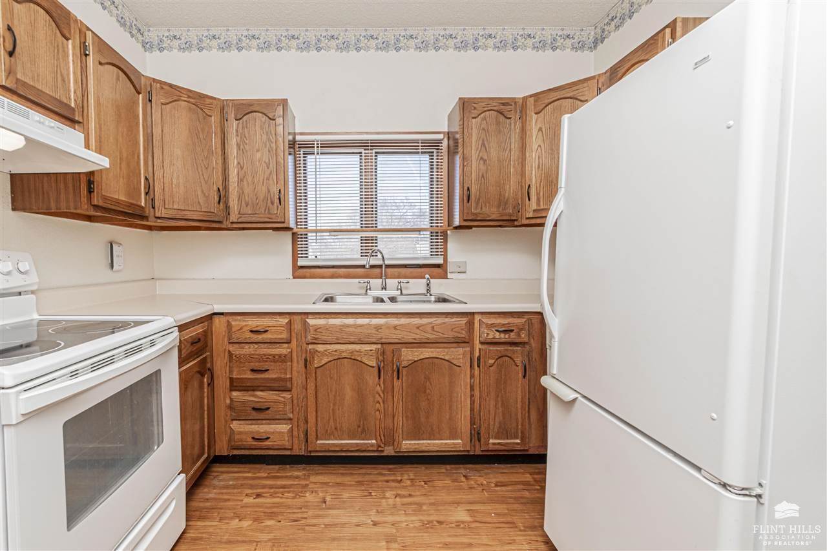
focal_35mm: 15
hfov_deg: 100.4
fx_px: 345
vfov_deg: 77.3
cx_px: 414
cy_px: 276
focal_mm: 10
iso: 220
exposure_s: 1/60
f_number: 10
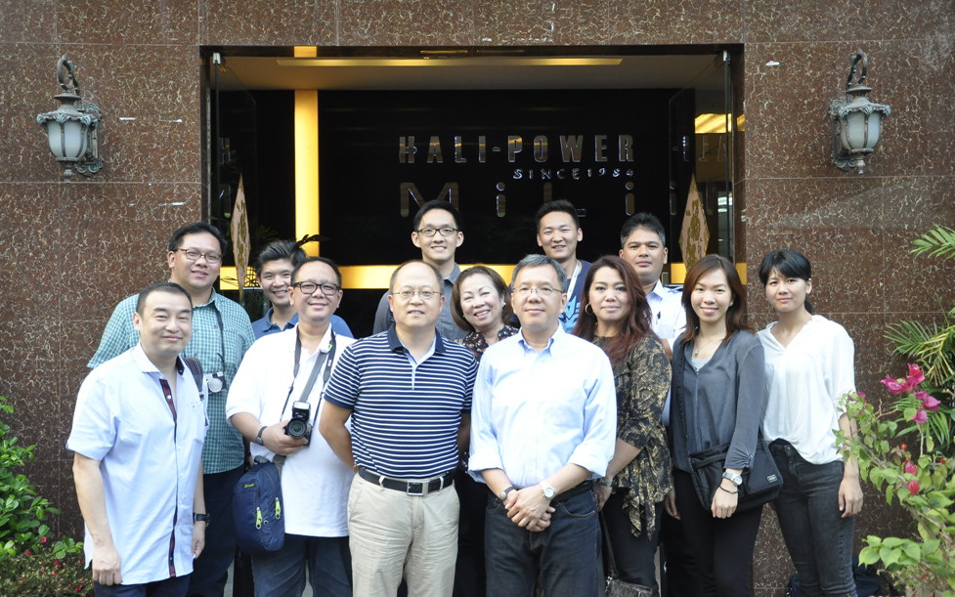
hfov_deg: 41.0
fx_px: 1276
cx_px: 477
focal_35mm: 49
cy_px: 302
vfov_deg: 26.4
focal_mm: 32
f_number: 4.8
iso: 800
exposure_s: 1/90
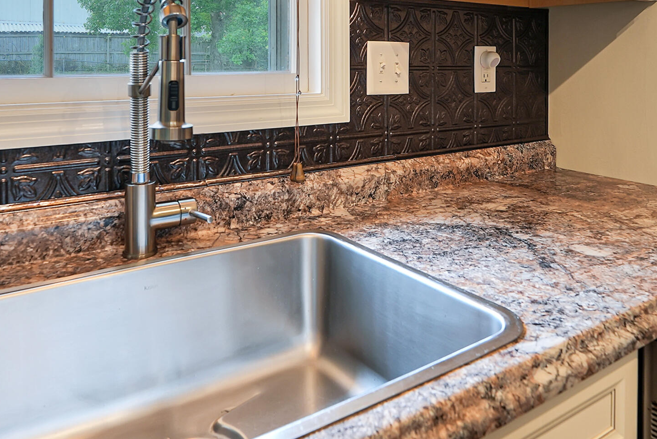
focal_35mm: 29
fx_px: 529
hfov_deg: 63.6
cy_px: 85
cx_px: 333
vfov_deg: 42.9
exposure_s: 1/3
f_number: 6.3
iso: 100
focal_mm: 14
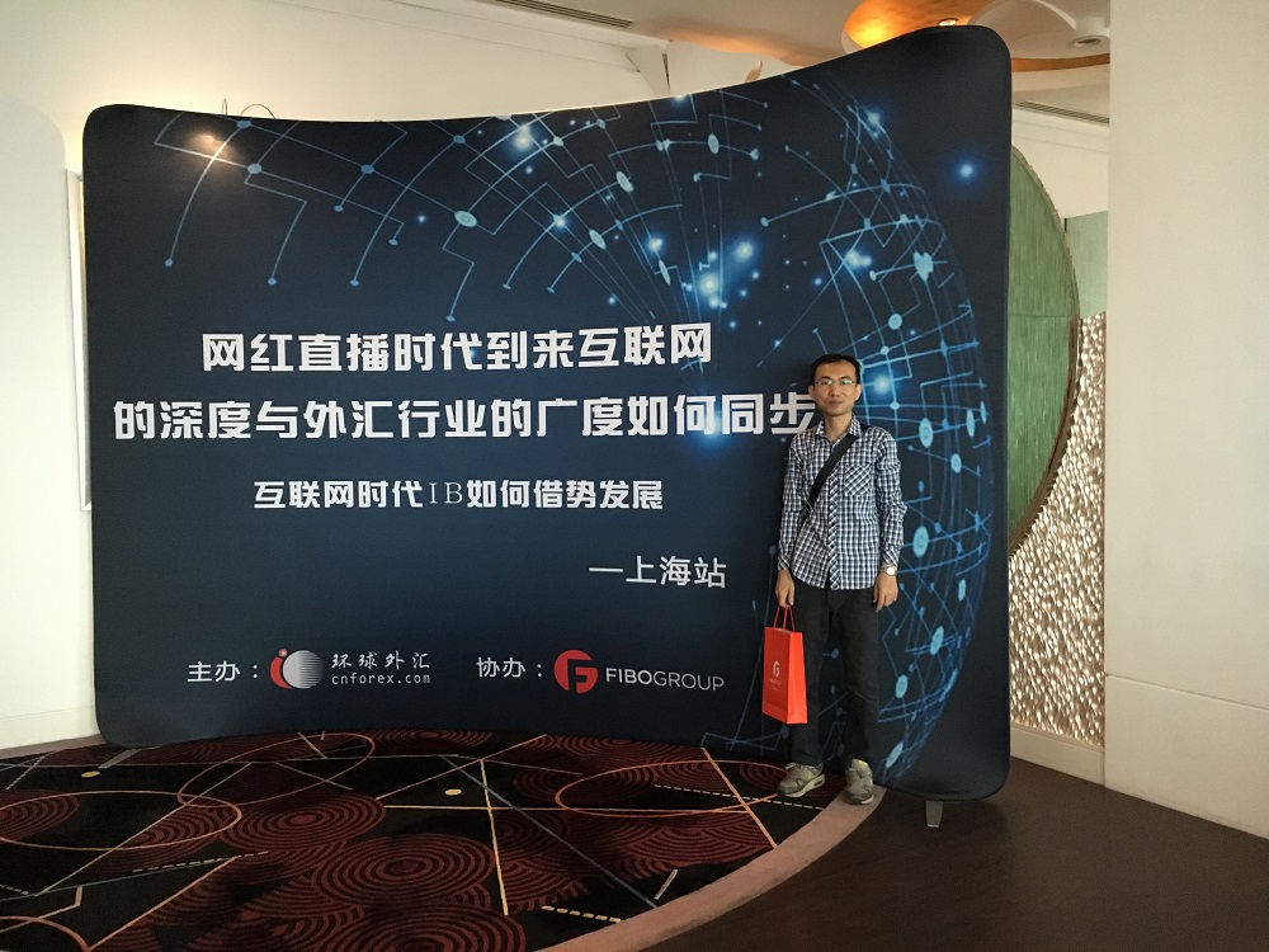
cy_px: 476
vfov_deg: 48.2
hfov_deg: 61.7
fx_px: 1063
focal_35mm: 29
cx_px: 634
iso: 250
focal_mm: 4.15
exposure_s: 1/17
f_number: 2.2
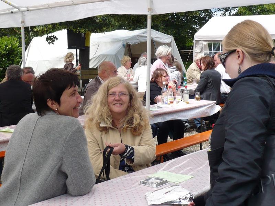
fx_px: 477
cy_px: 103
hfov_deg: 32.2
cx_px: 138
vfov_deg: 24.4
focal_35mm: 60
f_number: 3
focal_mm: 6.6
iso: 100
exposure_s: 1/640
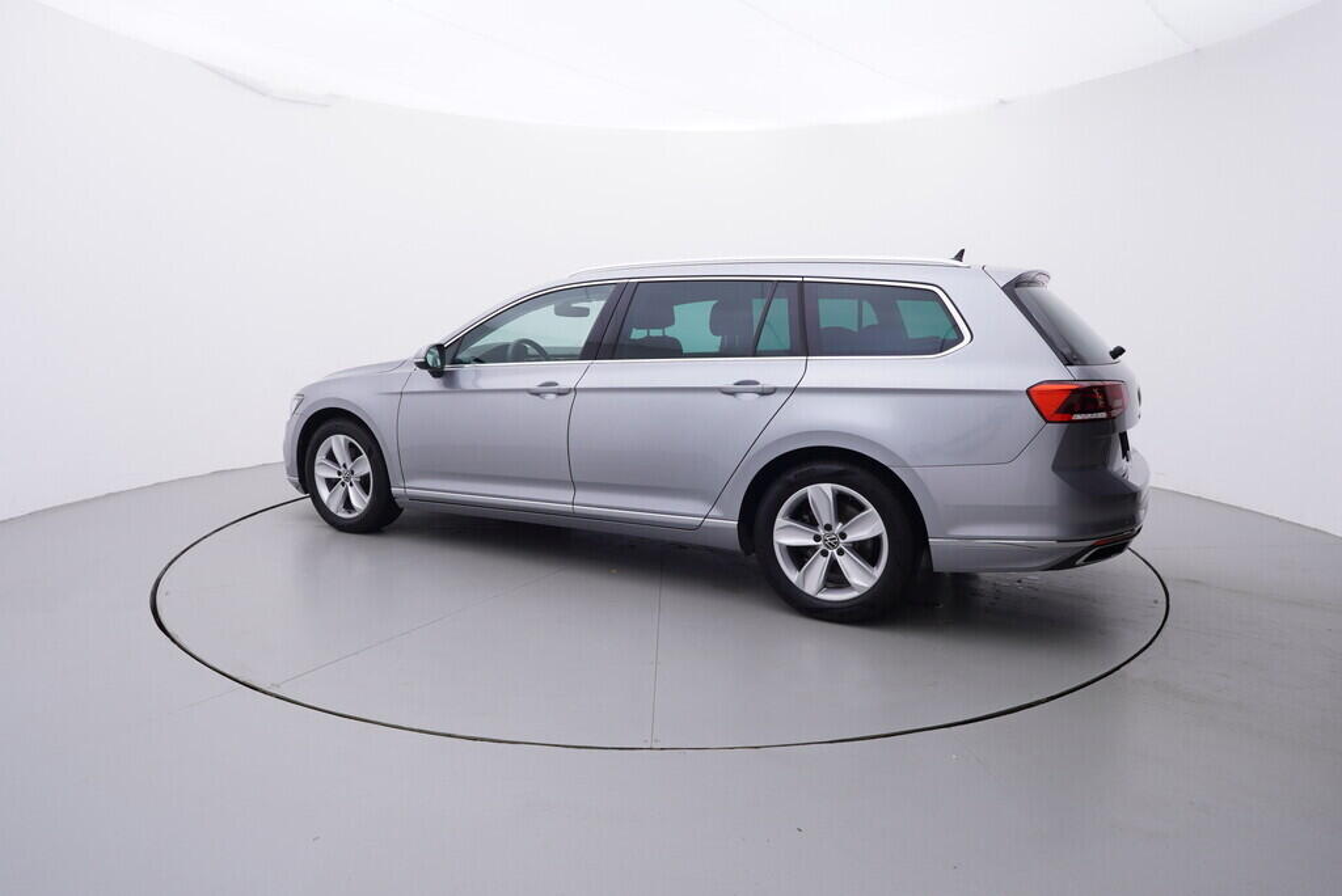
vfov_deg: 56.2
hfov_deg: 77.3
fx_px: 839
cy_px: 448
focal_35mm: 22
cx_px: 671
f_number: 5
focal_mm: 15
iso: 200
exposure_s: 1/80
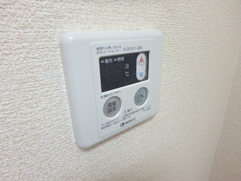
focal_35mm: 21
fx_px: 146
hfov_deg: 79.0
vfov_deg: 63.4
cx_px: 120
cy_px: 90
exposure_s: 1/30
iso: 400
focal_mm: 3.7
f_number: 3.5
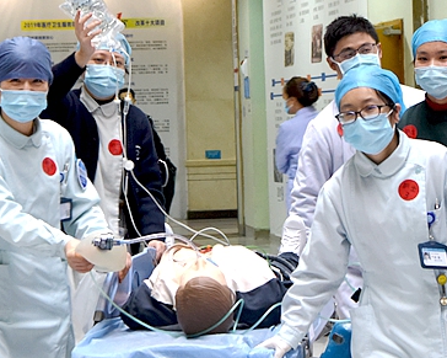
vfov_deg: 15.5
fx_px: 1309
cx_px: 252
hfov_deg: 19.4
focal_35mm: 99
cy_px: 276
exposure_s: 1/80
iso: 1600
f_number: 4.5
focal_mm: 48
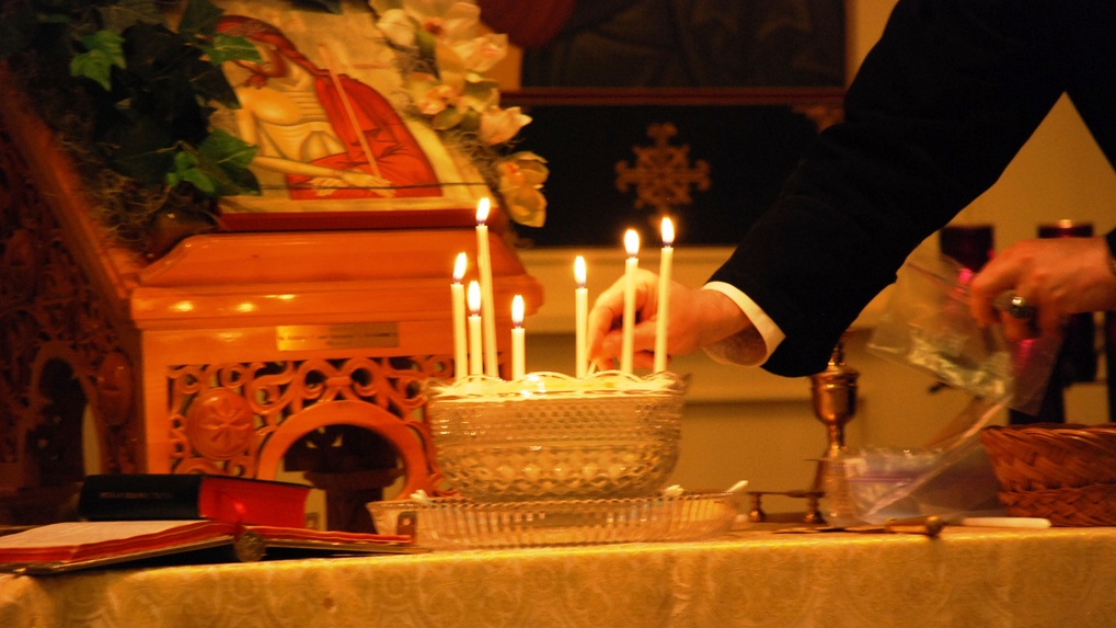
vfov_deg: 5.7
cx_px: 557
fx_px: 6318
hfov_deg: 10.1
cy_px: 374
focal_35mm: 214
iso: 800
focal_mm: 135
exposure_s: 1/20
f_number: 5.6
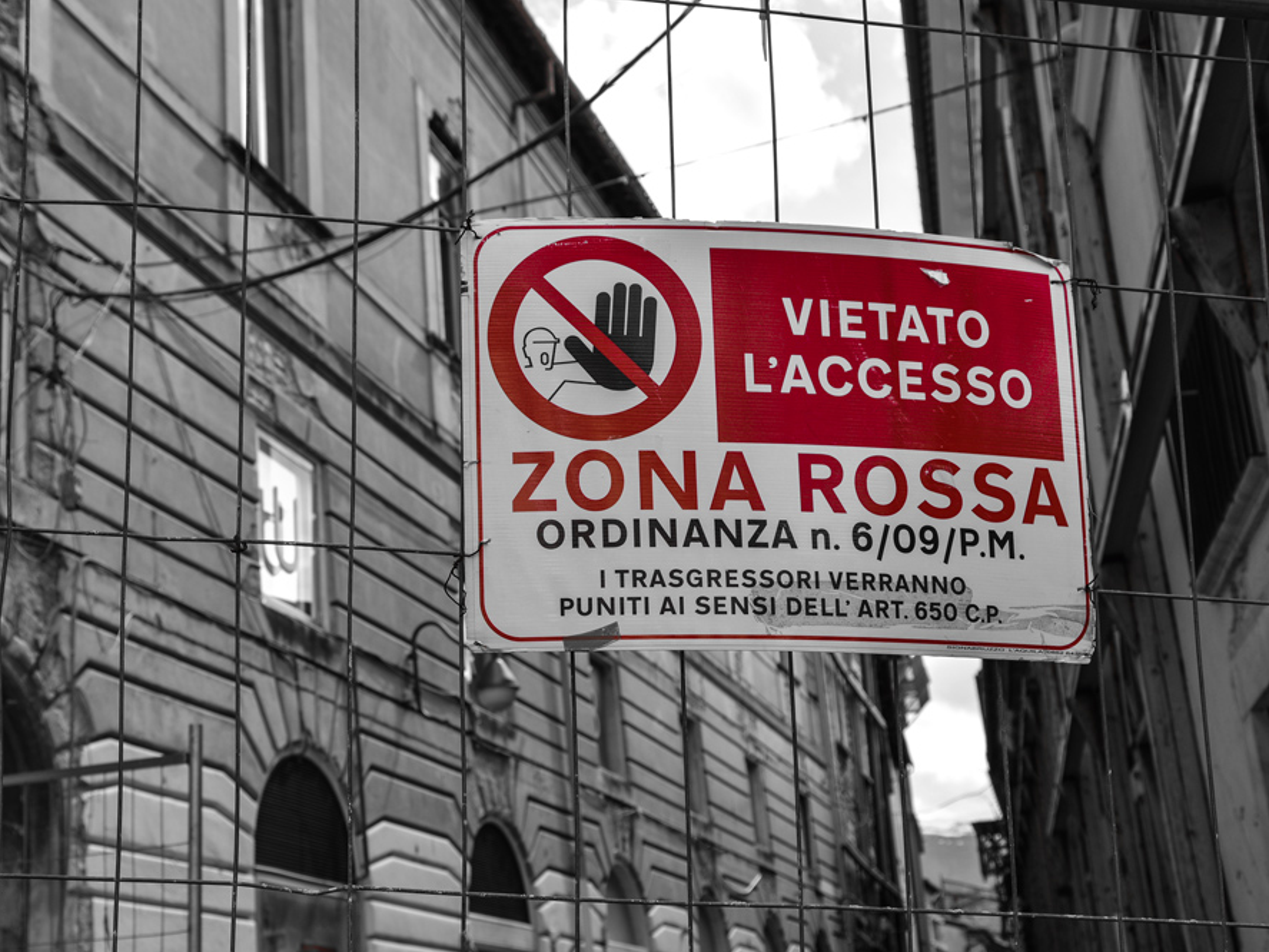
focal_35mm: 40
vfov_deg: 35.9
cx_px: 578
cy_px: 467
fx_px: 1466
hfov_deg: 46.7
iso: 100
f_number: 6.3
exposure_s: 1/320
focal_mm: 36
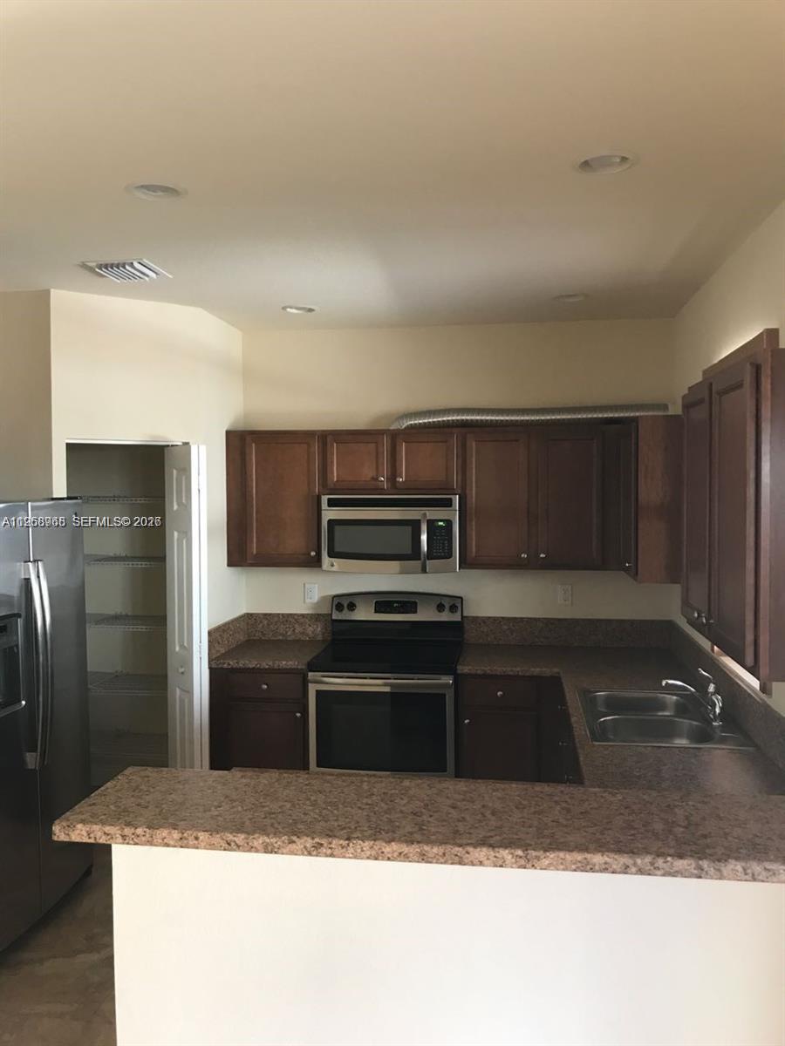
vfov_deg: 63.4
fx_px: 847
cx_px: 392
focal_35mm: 28
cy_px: 523
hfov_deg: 49.7
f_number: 1.8
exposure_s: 1/15
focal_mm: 3.99
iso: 50
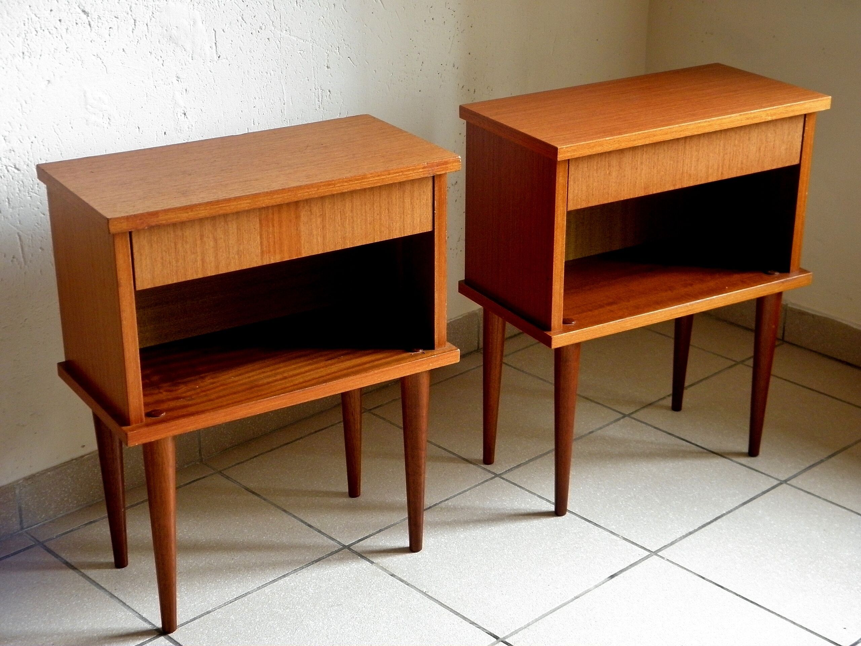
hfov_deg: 32.7
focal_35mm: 59
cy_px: 323
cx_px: 430
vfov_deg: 24.8
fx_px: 1468
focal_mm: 10.6
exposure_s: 1/8
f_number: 4.1
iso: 250
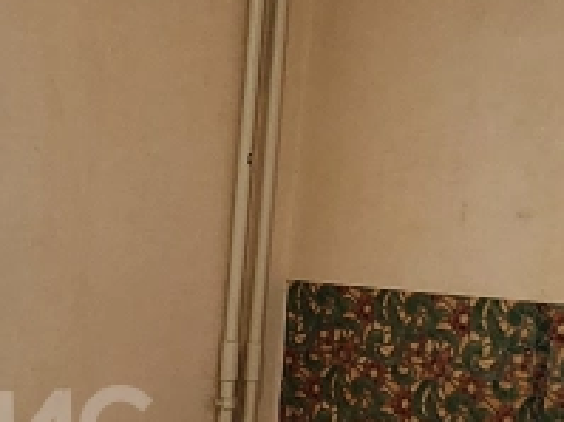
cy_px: 429
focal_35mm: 82
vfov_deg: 17.5
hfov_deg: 21.5
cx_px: -173
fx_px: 1335
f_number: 2.2
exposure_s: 1/50.3
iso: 200
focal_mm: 2.2
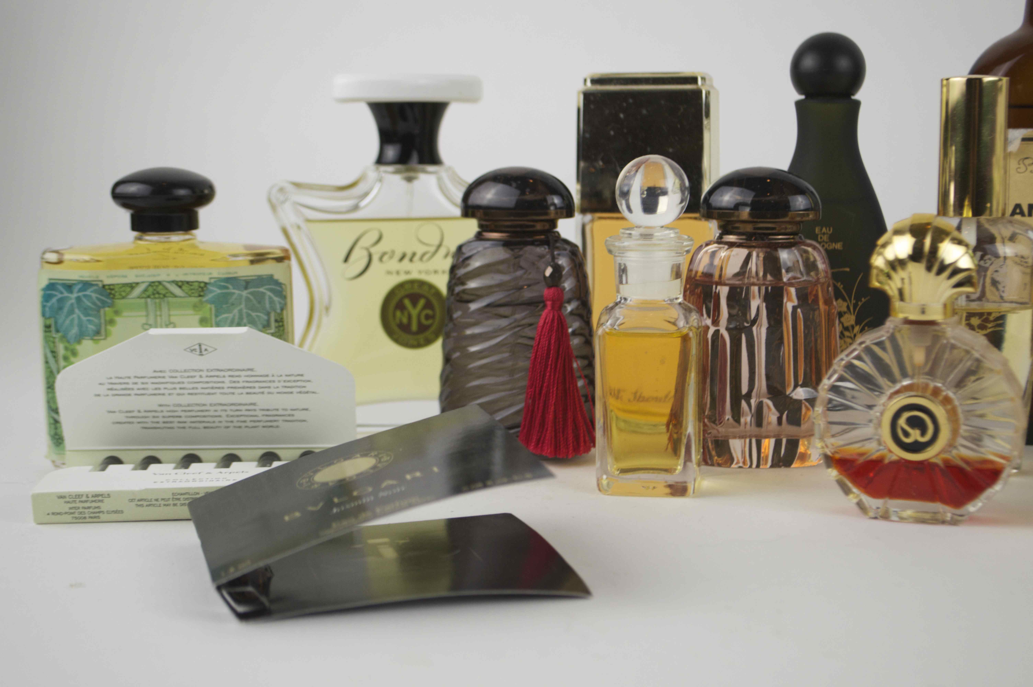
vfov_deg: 21.5
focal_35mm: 63
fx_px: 1806
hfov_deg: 31.9
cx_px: 516
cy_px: 344
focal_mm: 42
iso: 400
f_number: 5.3
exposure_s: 1/100
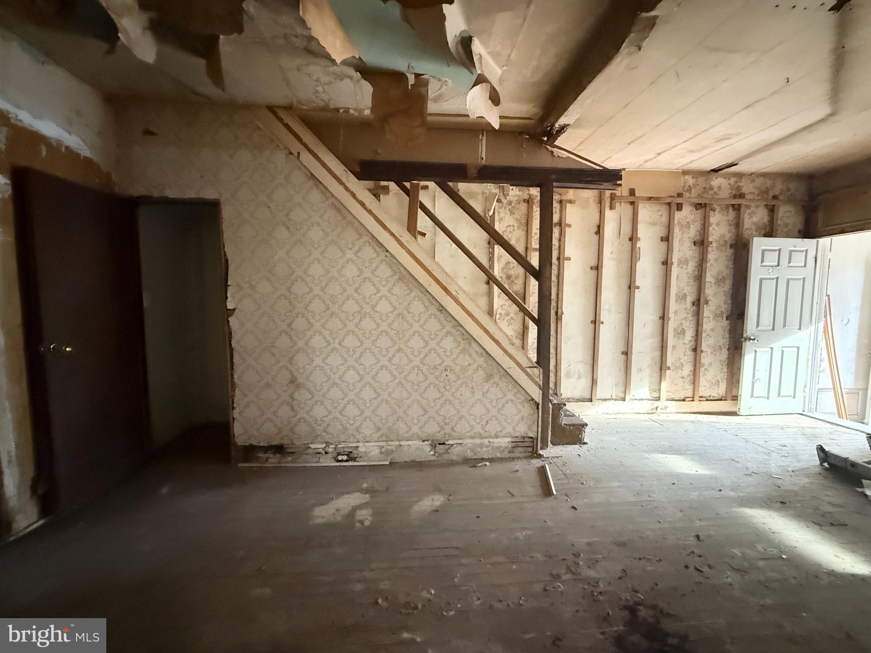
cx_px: 436
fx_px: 352
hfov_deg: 102.1
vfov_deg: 85.7
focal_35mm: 14
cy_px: 326
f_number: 2.2
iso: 1250
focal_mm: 2.22
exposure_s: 1/38
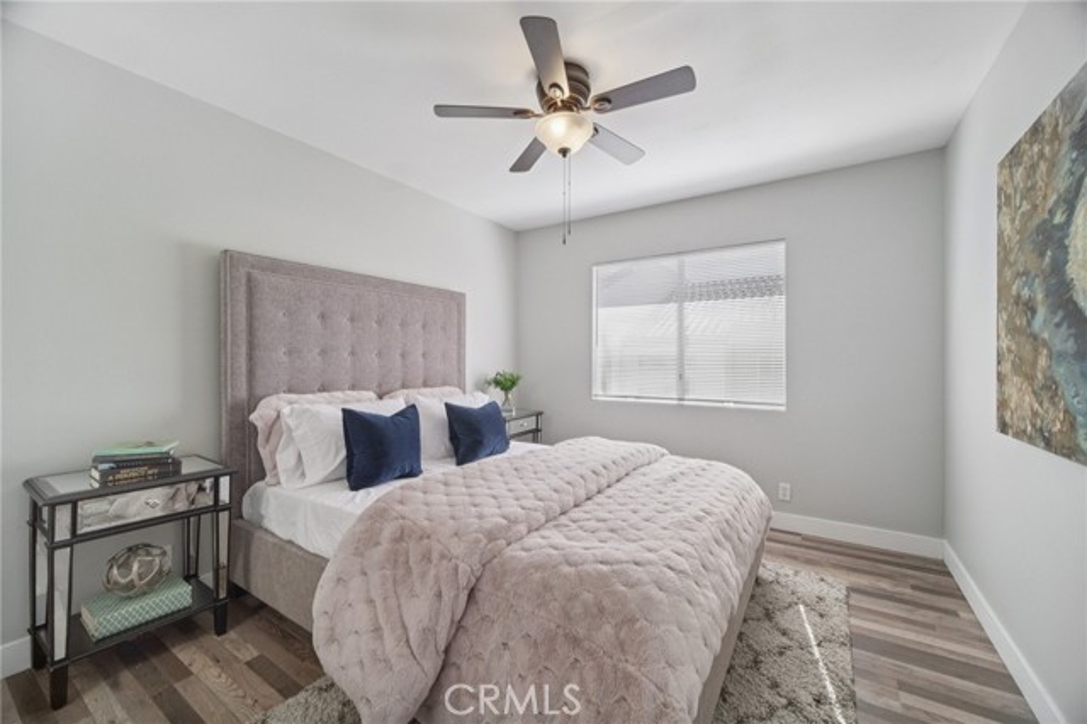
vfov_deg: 81.1
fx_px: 422
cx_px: 544
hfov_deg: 104.3
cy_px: 362
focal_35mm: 14
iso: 160
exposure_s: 1/13
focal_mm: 9
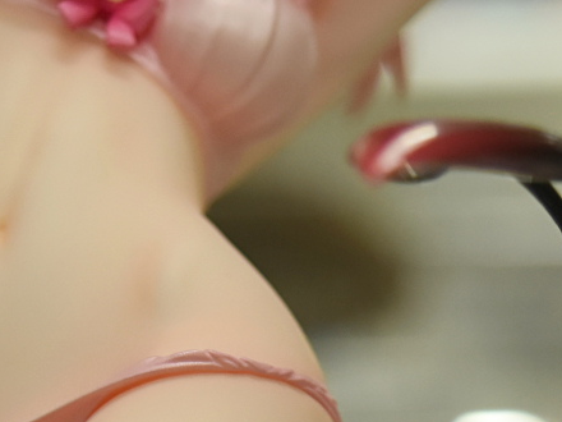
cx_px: 345
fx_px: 3101
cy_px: 660
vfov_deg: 7.6
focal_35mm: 191
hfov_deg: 10.4
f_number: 4.8
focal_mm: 36
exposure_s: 1/160
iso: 640
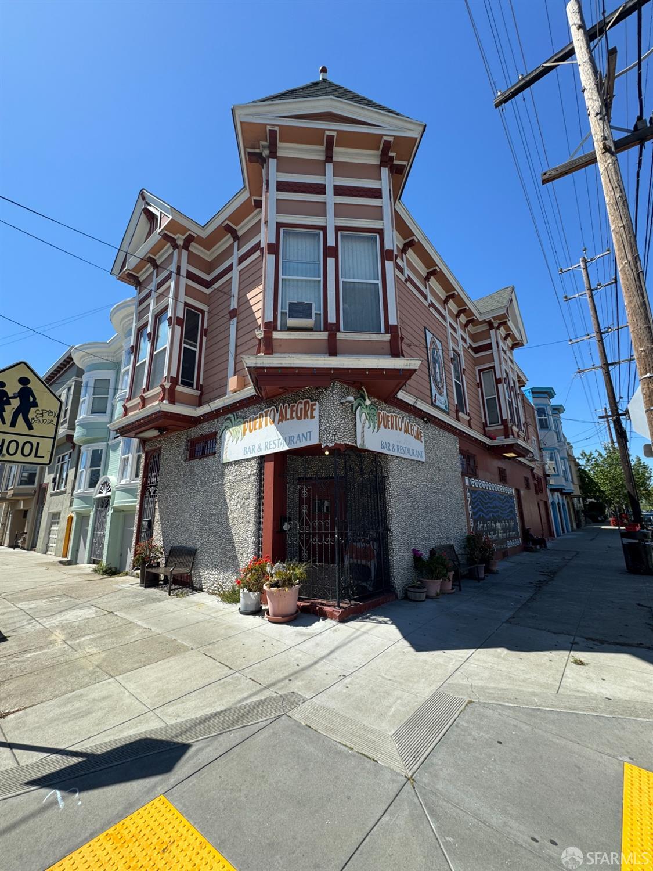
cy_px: 436
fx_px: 352
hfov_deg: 85.7
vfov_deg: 102.1
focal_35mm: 14
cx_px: 326
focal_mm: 2.22
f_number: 2.2
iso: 50
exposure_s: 1/968
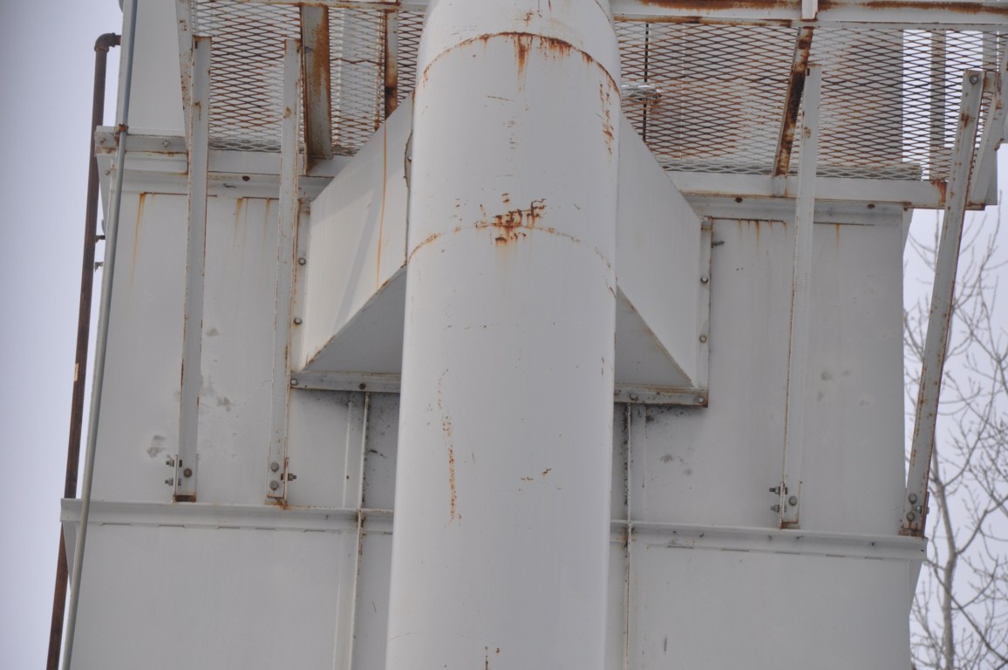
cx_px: 504
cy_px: 335
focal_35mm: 158
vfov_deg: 8.7
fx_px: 4405
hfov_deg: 13.1
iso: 200
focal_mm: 105
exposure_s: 1/400
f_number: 10
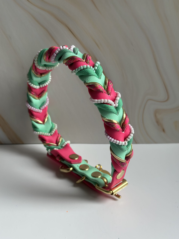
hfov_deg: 30.3
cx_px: 90
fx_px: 331
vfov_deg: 39.7
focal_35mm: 48
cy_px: 120
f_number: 1.78
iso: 80
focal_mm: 6.86
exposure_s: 1/292
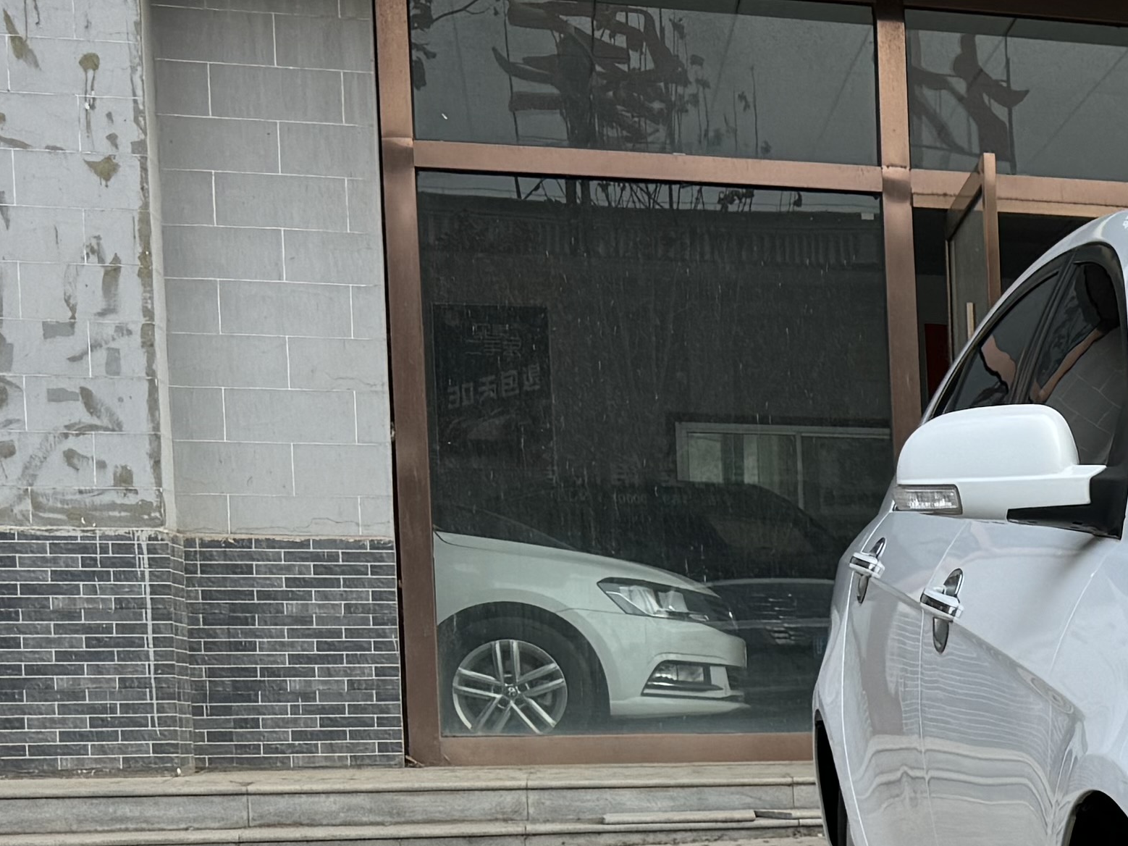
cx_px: 1742
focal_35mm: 88
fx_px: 2867
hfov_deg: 19.2
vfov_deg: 16.4
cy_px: 879
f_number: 1.78
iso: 80
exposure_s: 1/1818
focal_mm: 6.86
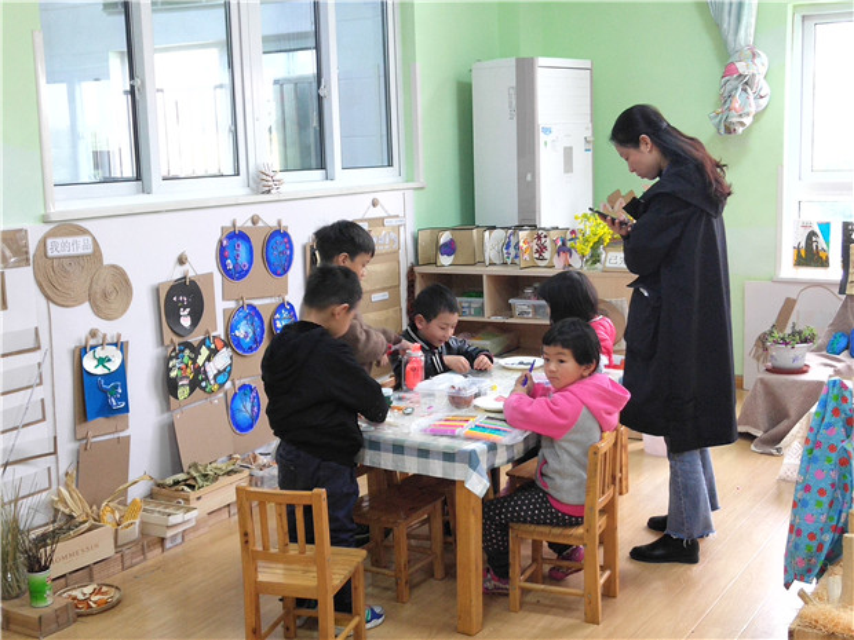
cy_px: 320
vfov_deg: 28.6
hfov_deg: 37.5
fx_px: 1258
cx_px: 427
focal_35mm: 51
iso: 185
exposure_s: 1/50
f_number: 1.8
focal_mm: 3.95
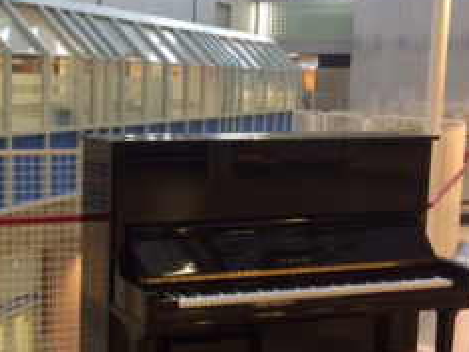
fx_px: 840
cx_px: 62
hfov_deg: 30.1
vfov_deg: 23.7
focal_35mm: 62
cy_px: 202
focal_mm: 4.15
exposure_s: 1/33
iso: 160
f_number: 2.2
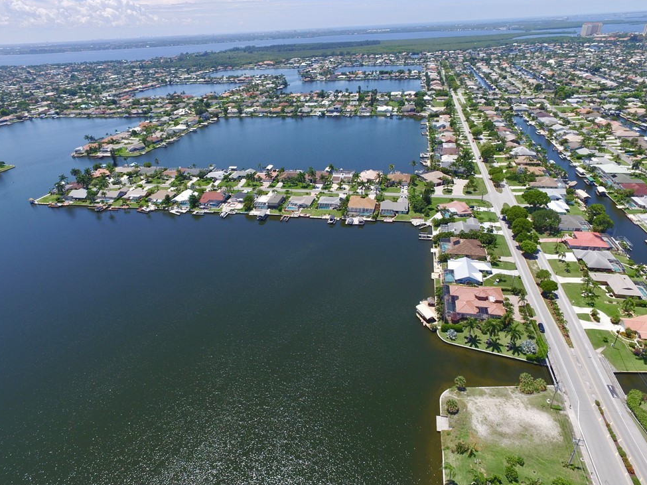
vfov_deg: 63.4
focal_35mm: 21
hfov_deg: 79.0
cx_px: 323
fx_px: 392
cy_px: 251
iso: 100
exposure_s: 1/924
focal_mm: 3.61
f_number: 2.8
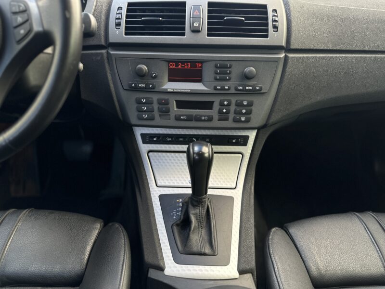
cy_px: 144
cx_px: 192
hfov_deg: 71.6
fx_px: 267
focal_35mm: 24
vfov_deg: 56.8
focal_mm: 6.86
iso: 64
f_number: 1.78
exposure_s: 1/121
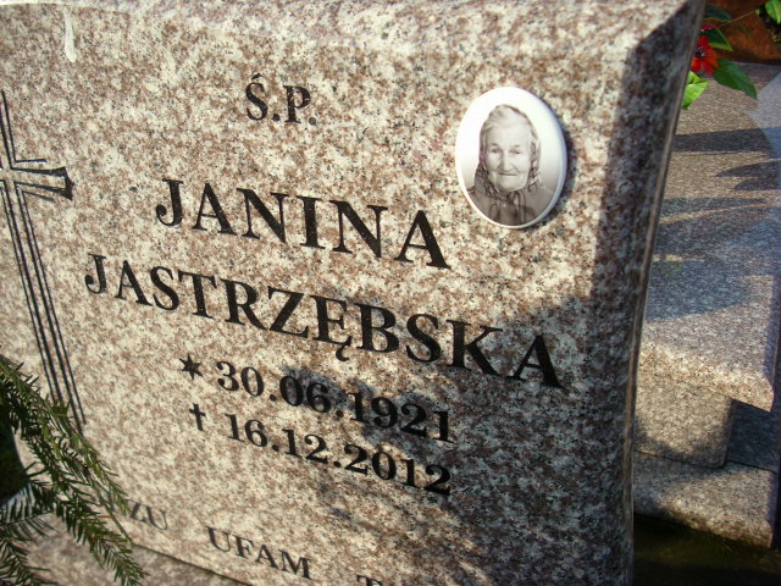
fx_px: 835
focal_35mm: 37
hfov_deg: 50.1
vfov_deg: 38.7
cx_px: 390
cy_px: 293
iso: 50
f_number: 2.8
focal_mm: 6.2
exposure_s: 1/544
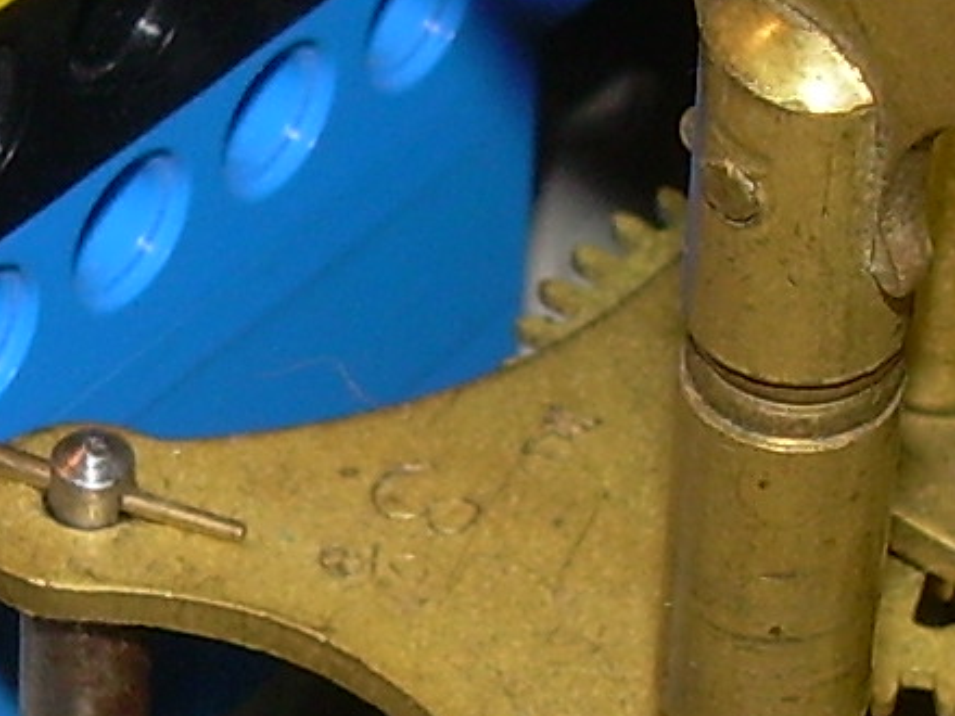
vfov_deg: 7.6
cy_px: 427
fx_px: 5407
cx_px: 436
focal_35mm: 196
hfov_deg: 10.1
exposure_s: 1/60
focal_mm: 6.3
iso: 50
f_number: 4.6
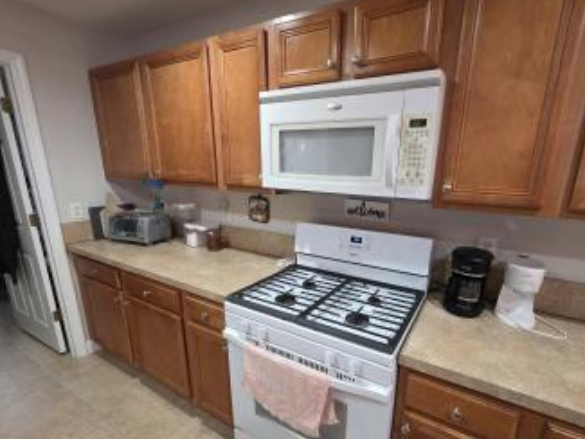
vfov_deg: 77.8
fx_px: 270
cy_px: 248
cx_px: 328
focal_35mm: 16
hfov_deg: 94.0
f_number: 1.9
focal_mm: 2.2
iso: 500
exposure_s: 1/60
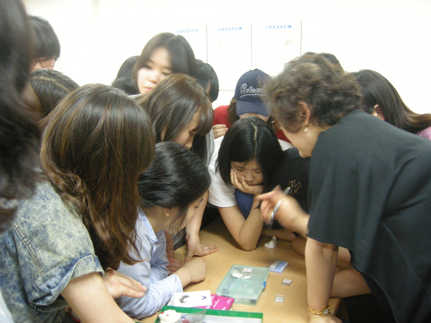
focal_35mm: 35
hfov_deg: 52.6
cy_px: 162
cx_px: 216
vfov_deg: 40.7
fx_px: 436
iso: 400
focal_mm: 7.5
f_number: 2.7
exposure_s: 1/17.2
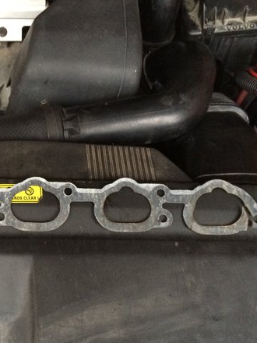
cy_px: 214
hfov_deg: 25.7
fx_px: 535
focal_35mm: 54
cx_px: 2
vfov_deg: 35.4
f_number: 2.2
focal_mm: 4.12
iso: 320
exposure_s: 1/15
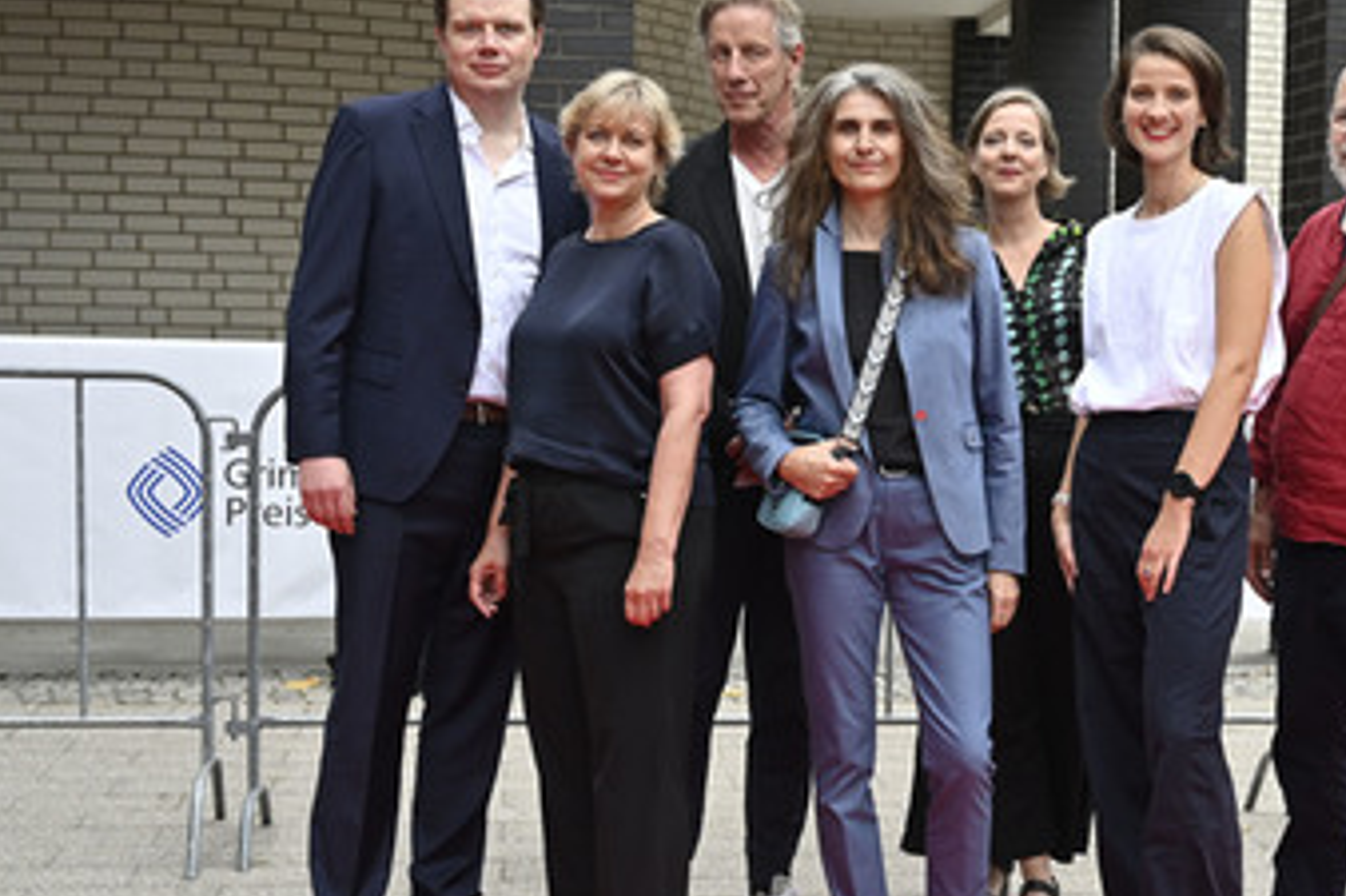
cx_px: 886
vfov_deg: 25.9
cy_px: 498
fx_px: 1943
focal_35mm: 52
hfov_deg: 37.8
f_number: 5.6
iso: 1250
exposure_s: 1/500
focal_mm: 39
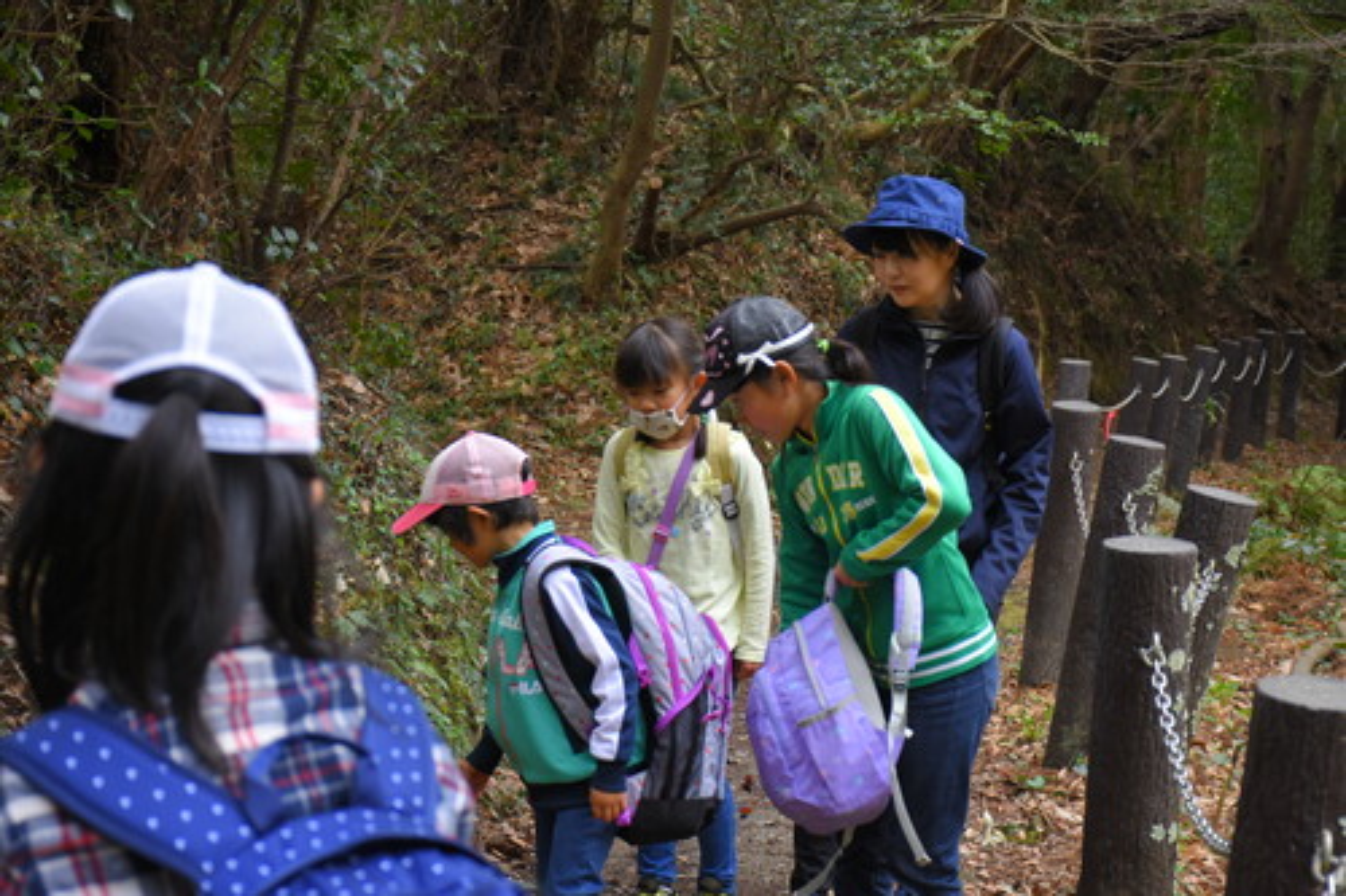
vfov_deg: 18.2
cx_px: 673
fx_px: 2803
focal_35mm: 75
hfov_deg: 27.0
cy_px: 448
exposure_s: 1/160
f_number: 6.3
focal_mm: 50
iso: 400
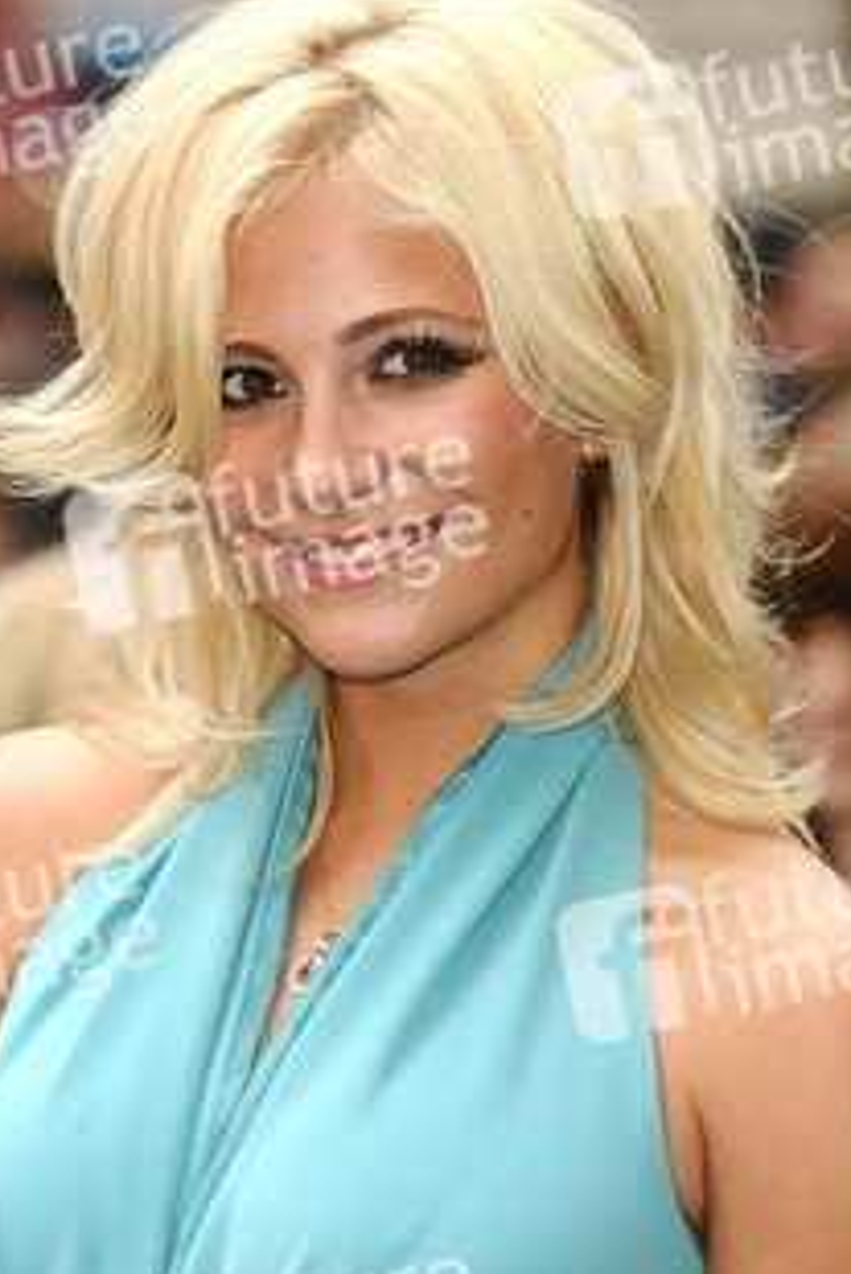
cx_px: 397
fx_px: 9266
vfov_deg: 7.9
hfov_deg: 5.3
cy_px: 740
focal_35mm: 262
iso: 320
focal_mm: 135
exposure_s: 1/200
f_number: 4
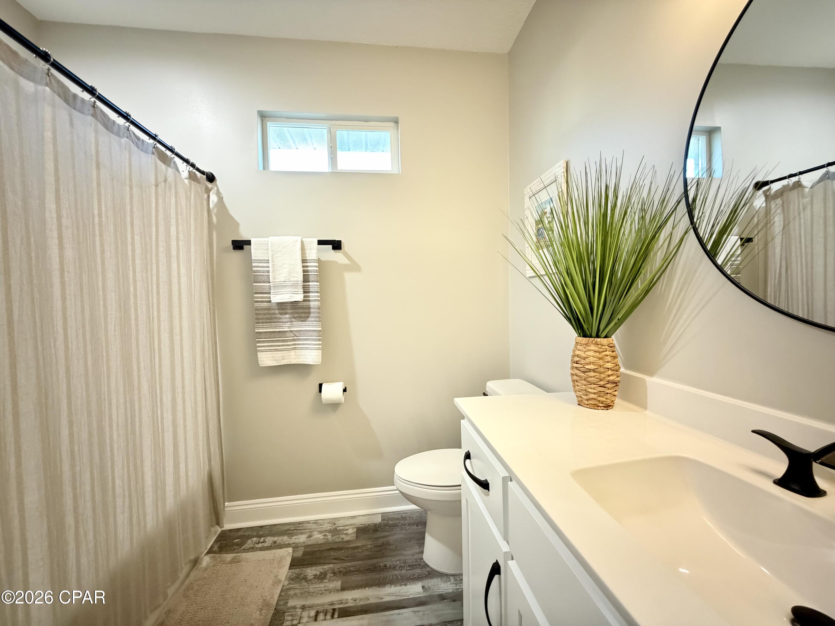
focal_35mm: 14
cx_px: 418
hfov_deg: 102.1
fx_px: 338
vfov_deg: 85.7
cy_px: 313
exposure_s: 1/30
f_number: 2.2
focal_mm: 2.22
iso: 1600
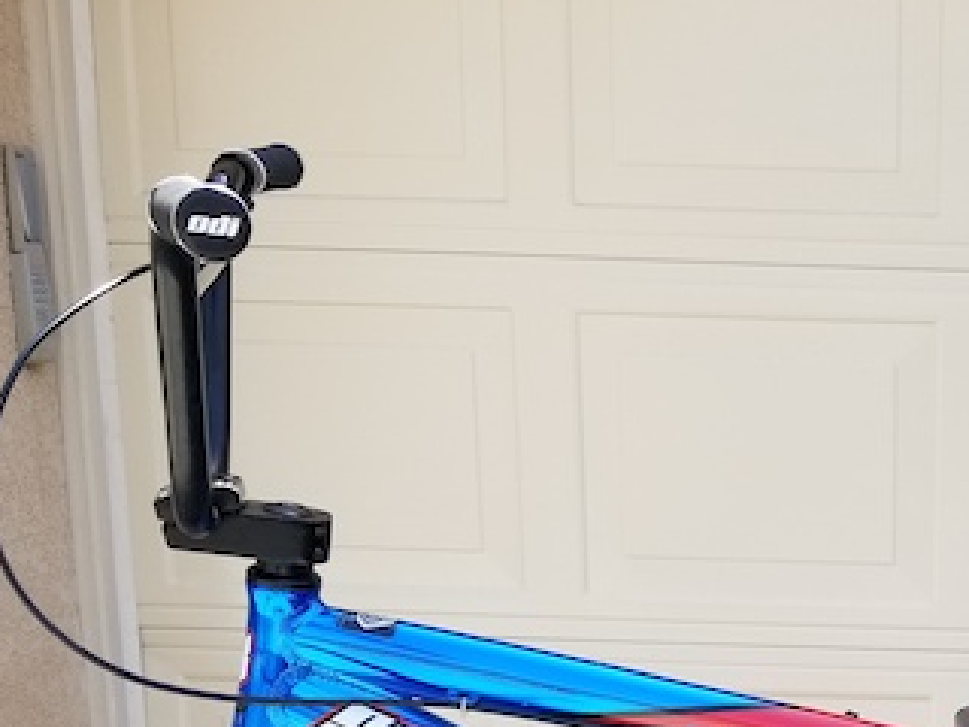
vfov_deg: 21.5
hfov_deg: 28.0
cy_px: 785
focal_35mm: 65
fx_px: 1820
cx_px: 972
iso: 50
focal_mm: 4.3
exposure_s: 1/712
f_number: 1.7
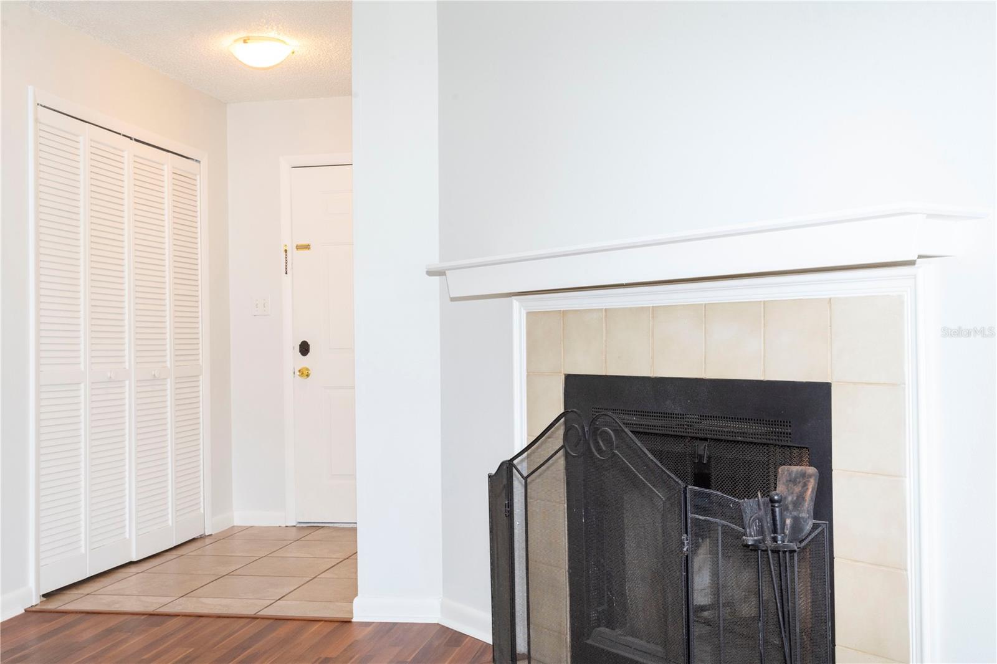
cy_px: 332
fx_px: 1107
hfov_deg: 48.5
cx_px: 498
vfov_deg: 33.4
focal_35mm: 40
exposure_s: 1/20
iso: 1000
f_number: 14
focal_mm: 40
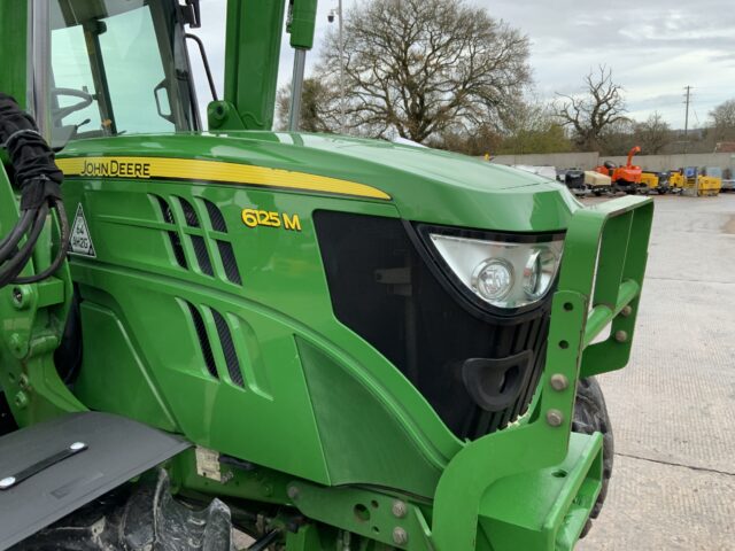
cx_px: 368
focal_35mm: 29
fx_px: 616
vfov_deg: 48.2
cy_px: 276
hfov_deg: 61.7
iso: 20
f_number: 1.8
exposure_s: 1/122
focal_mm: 3
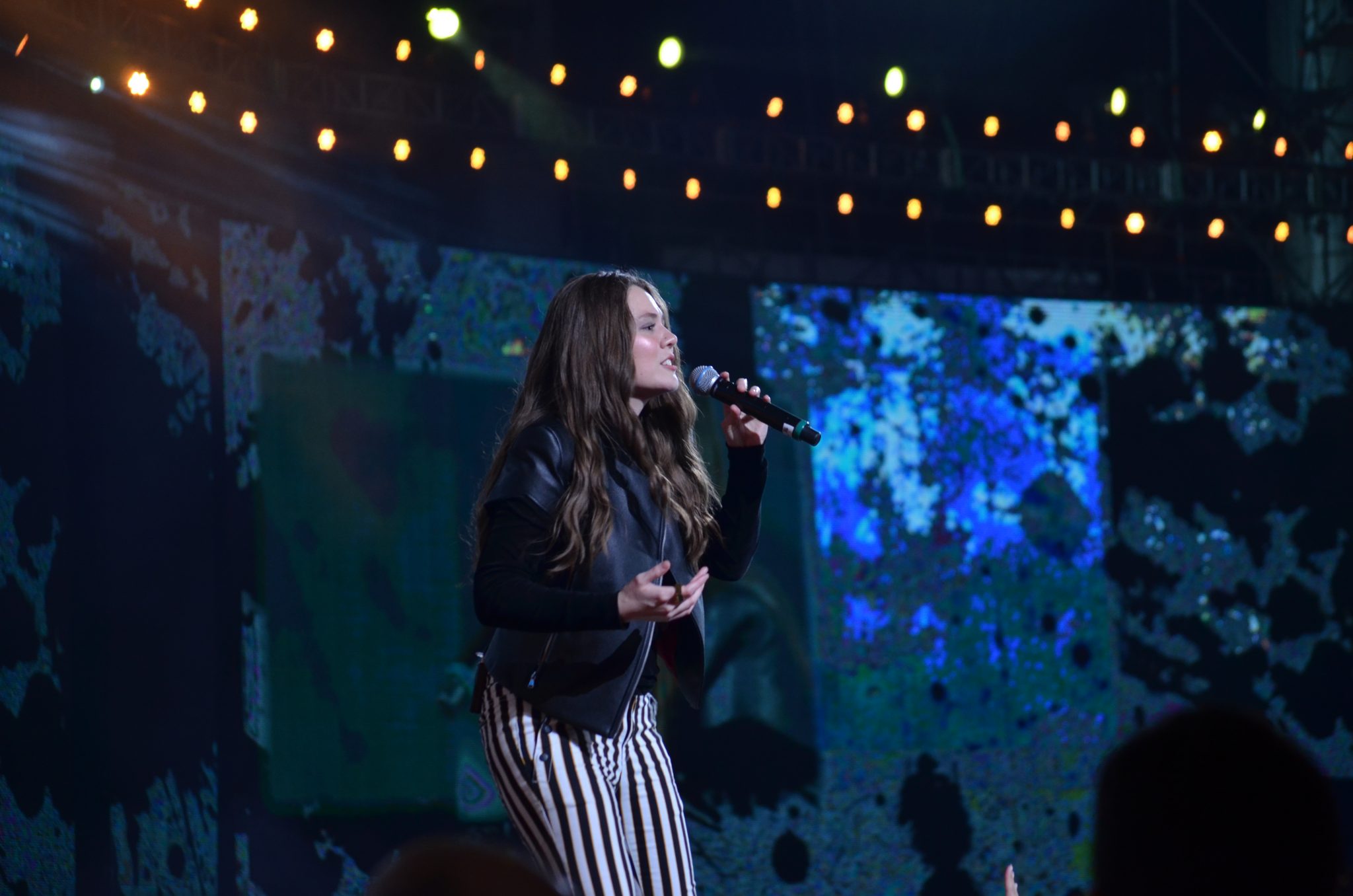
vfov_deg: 10.6
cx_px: 676
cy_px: 448
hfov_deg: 15.9
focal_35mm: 129
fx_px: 4838
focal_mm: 86
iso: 800
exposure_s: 1/125
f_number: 4.2
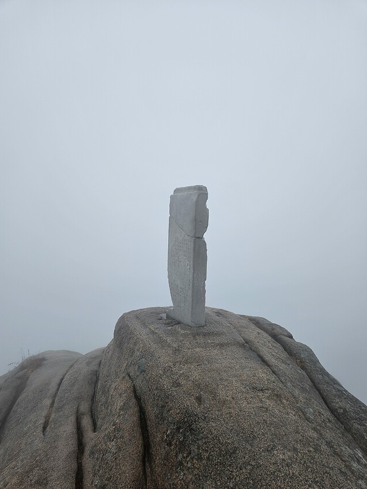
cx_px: 185
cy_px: 252
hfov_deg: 56.9
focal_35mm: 24
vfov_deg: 71.6
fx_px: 339
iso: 25
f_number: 1.8
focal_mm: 5.4
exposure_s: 1/329
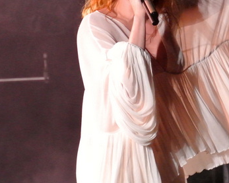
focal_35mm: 805
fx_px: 5451
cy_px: 101
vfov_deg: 1.9
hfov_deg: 2.4
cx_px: 222
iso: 1400
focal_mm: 110
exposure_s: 1/60
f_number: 5.6
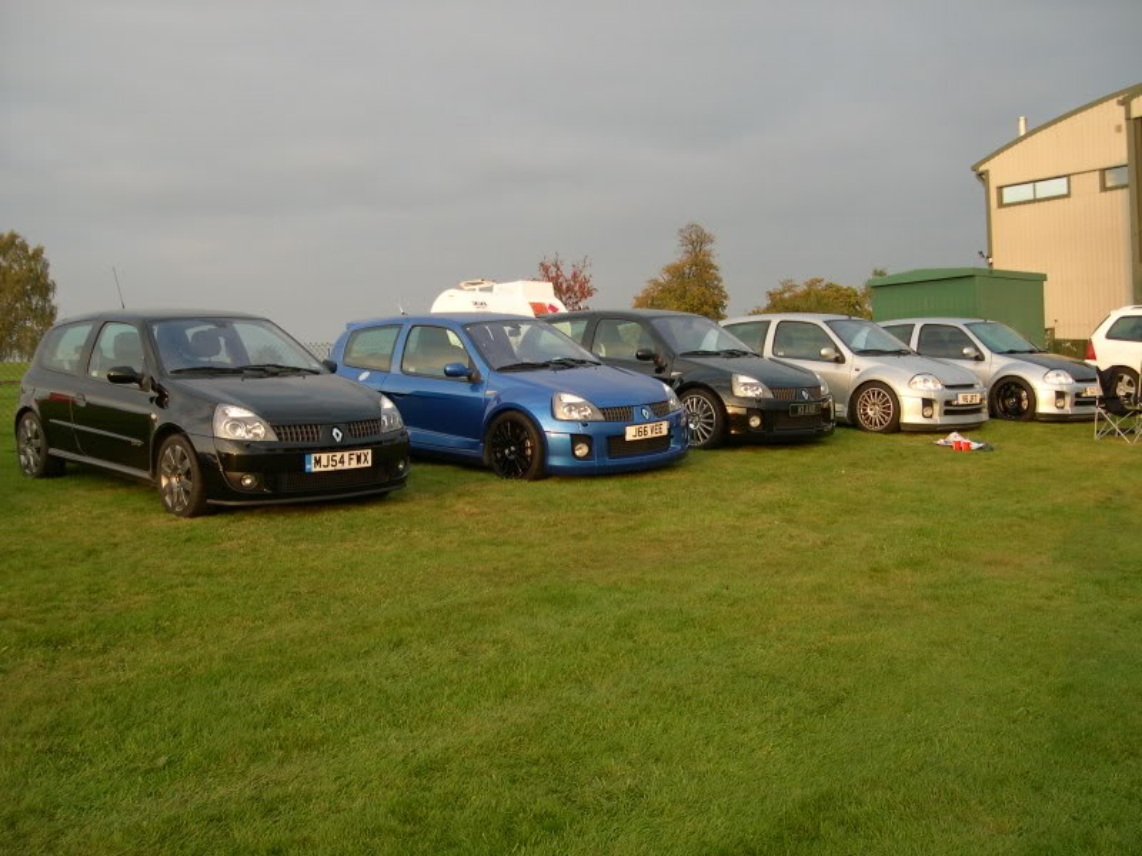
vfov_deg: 37.7
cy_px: 428
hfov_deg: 49.0
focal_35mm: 38
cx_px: 571
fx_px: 1254
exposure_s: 1/132
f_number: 2.8
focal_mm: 8
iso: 100
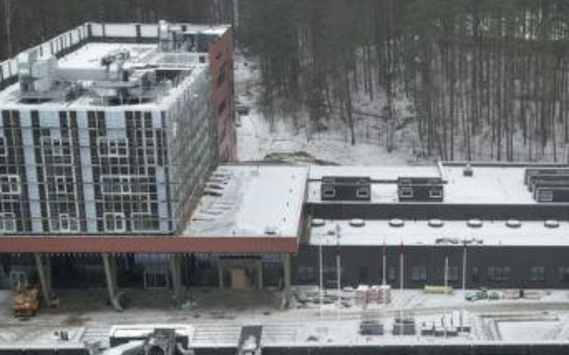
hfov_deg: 29.6
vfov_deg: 18.9
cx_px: 489
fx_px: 1038
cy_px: 356
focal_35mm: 67
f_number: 2.8
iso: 100
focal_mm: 8.38
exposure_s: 1/60
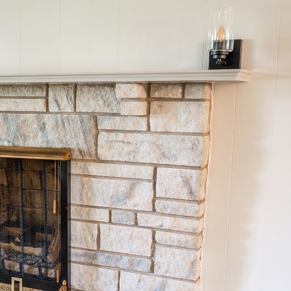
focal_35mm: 58
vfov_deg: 29.4
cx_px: 40
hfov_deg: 28.6
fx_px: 552
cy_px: 191
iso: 200
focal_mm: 30
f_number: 4
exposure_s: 1/5
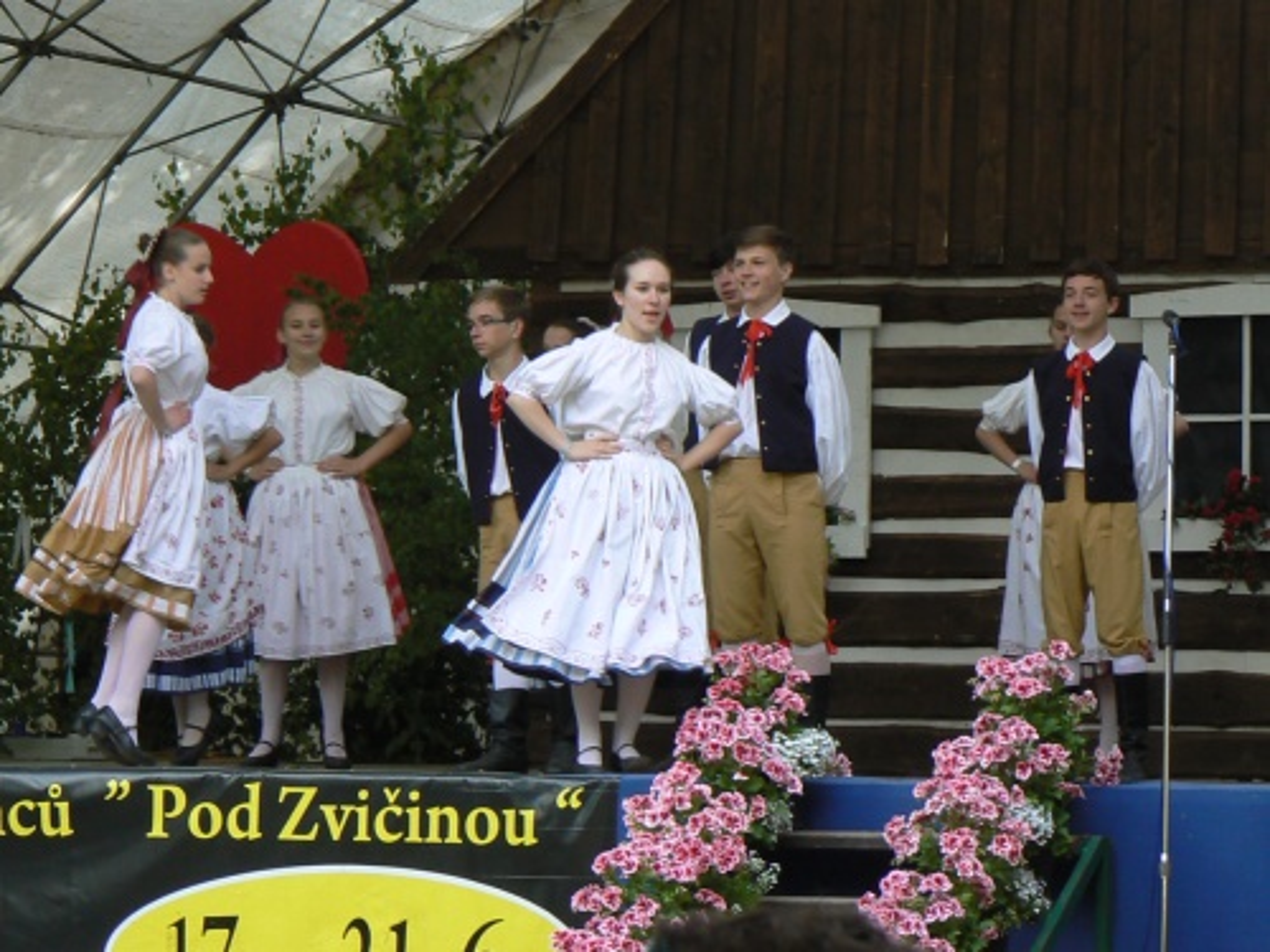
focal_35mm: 130
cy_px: 476
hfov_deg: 15.2
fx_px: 4769
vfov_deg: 11.4
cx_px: 635
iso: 80
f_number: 5
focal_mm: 21.6
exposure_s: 1/100
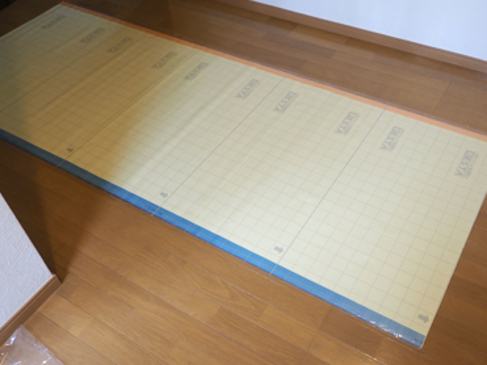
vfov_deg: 41.8
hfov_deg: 53.9
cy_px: 178
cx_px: 263
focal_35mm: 34
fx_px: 478
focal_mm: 15
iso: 1250
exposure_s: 1/60
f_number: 4.5
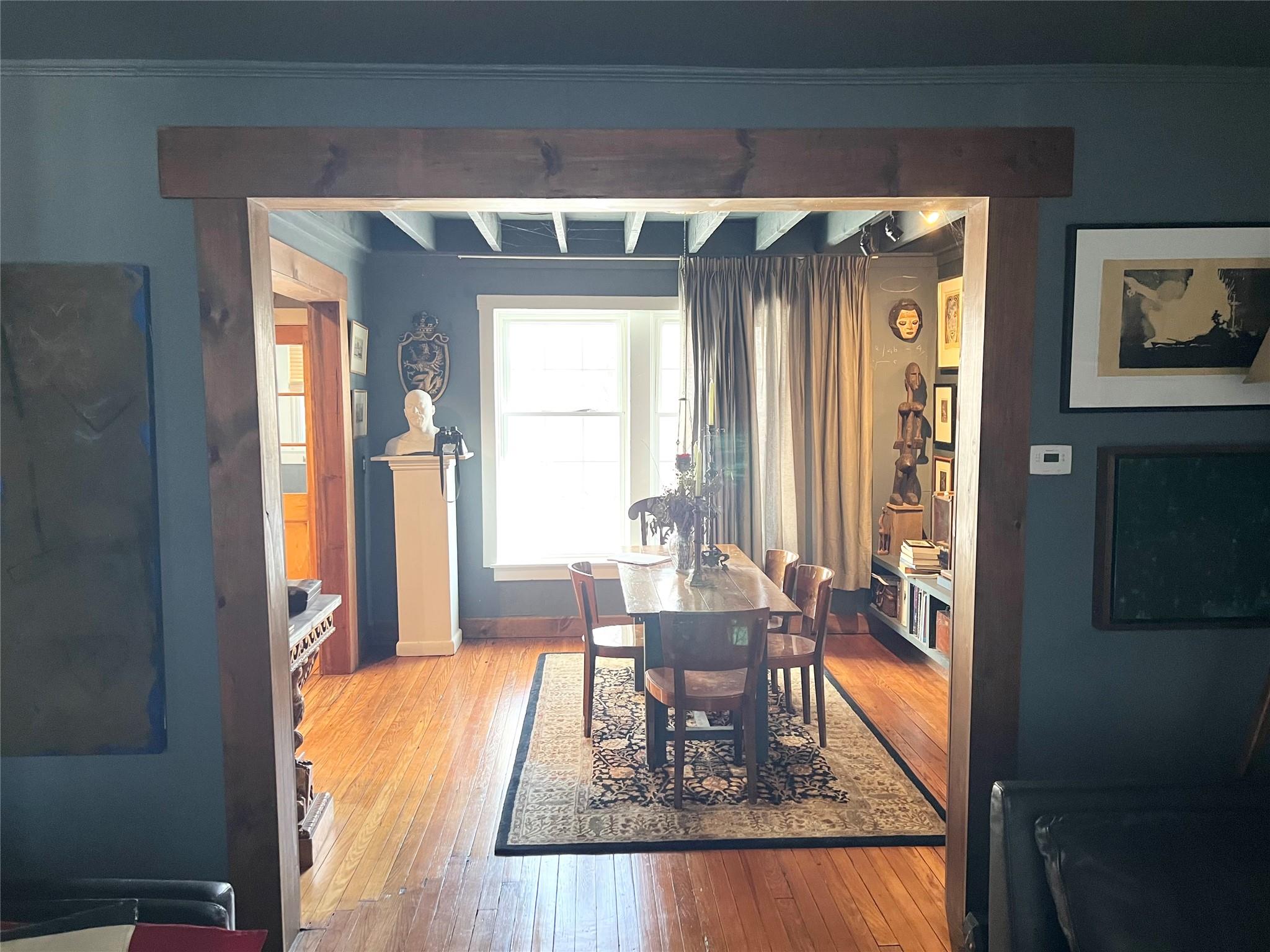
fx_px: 954
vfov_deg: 53.1
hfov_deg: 67.3
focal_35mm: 26
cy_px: 476
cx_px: 635
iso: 250
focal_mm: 5.7
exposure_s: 1/60
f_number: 1.5
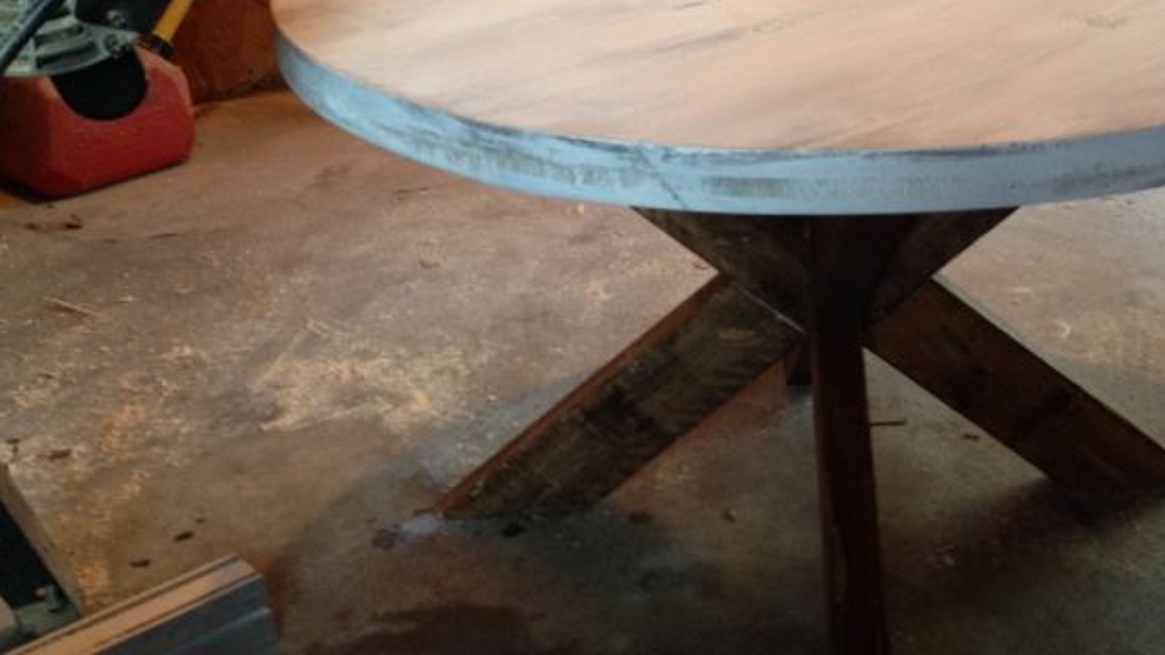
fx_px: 1637
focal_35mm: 53
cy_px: 284
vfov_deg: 22.6
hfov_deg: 38.7
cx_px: 786
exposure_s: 1/20
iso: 200
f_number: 2.4
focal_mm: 4.28
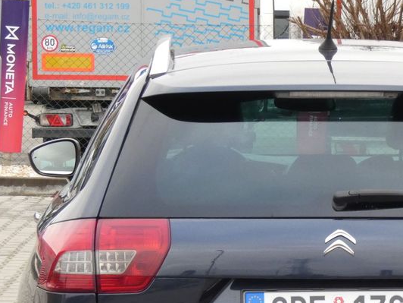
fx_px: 2352
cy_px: 282
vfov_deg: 7.3
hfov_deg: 9.8
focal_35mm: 202
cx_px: 313
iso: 320
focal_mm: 18.8
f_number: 5.6
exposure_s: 1/80
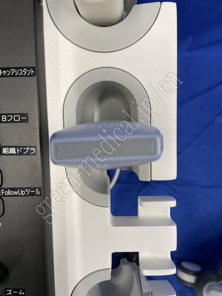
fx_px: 222
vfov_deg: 67.3
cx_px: 111
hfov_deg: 53.1
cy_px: 148
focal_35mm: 26
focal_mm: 4.2
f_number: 1.6
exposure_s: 1/60
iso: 80
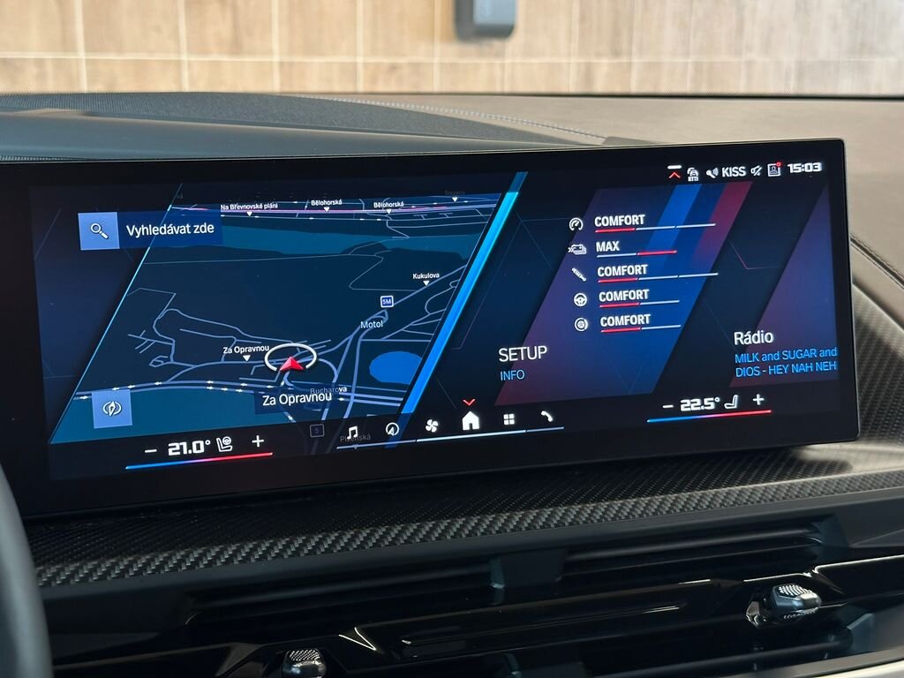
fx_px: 1254
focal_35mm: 48
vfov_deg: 30.3
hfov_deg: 39.7
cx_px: 452
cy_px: 339
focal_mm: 6.86
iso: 250
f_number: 1.78
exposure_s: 1/35
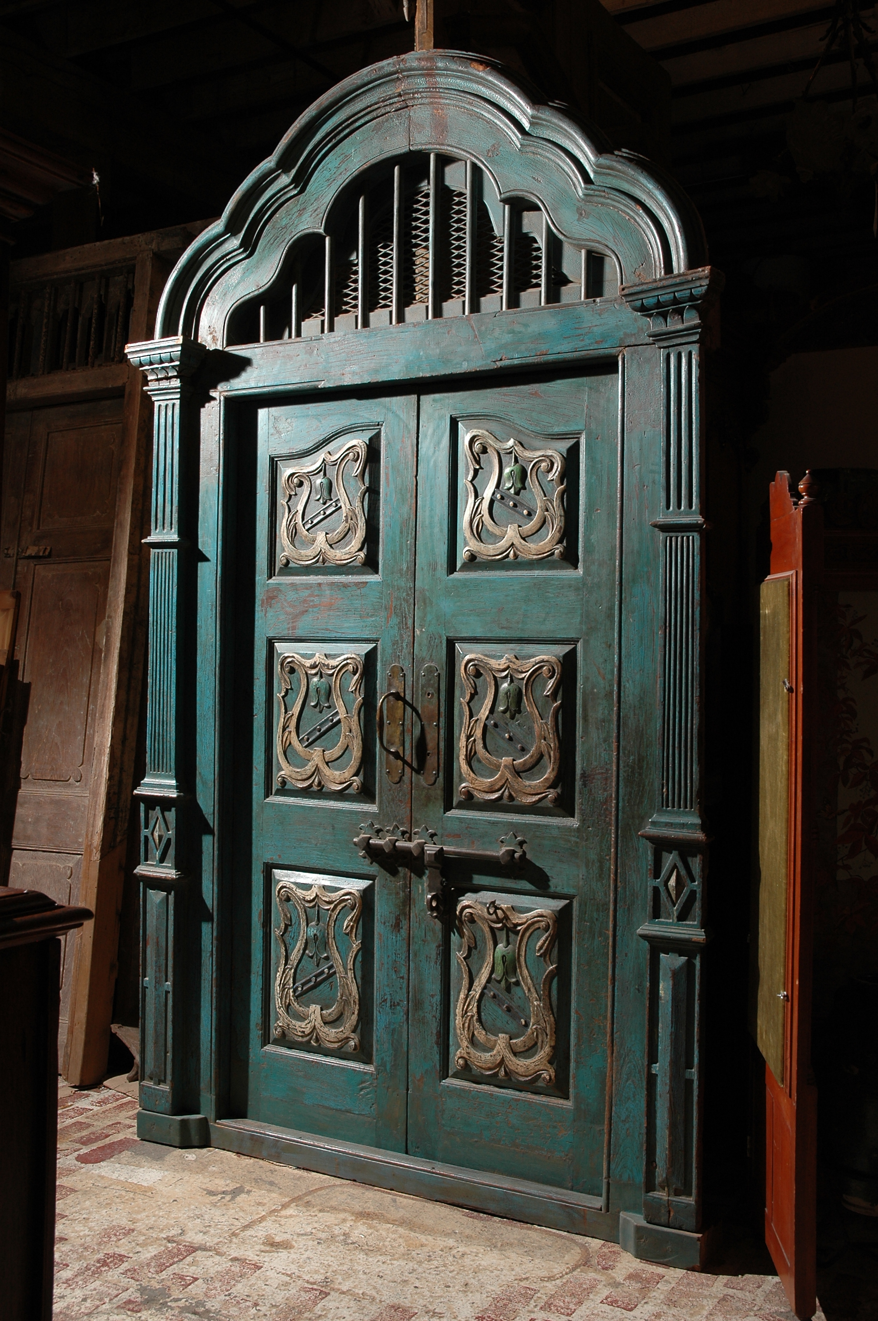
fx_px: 1374
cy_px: 660
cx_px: 439
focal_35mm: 38
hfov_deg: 35.4
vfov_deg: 51.3
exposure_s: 1/100
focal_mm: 25
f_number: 8
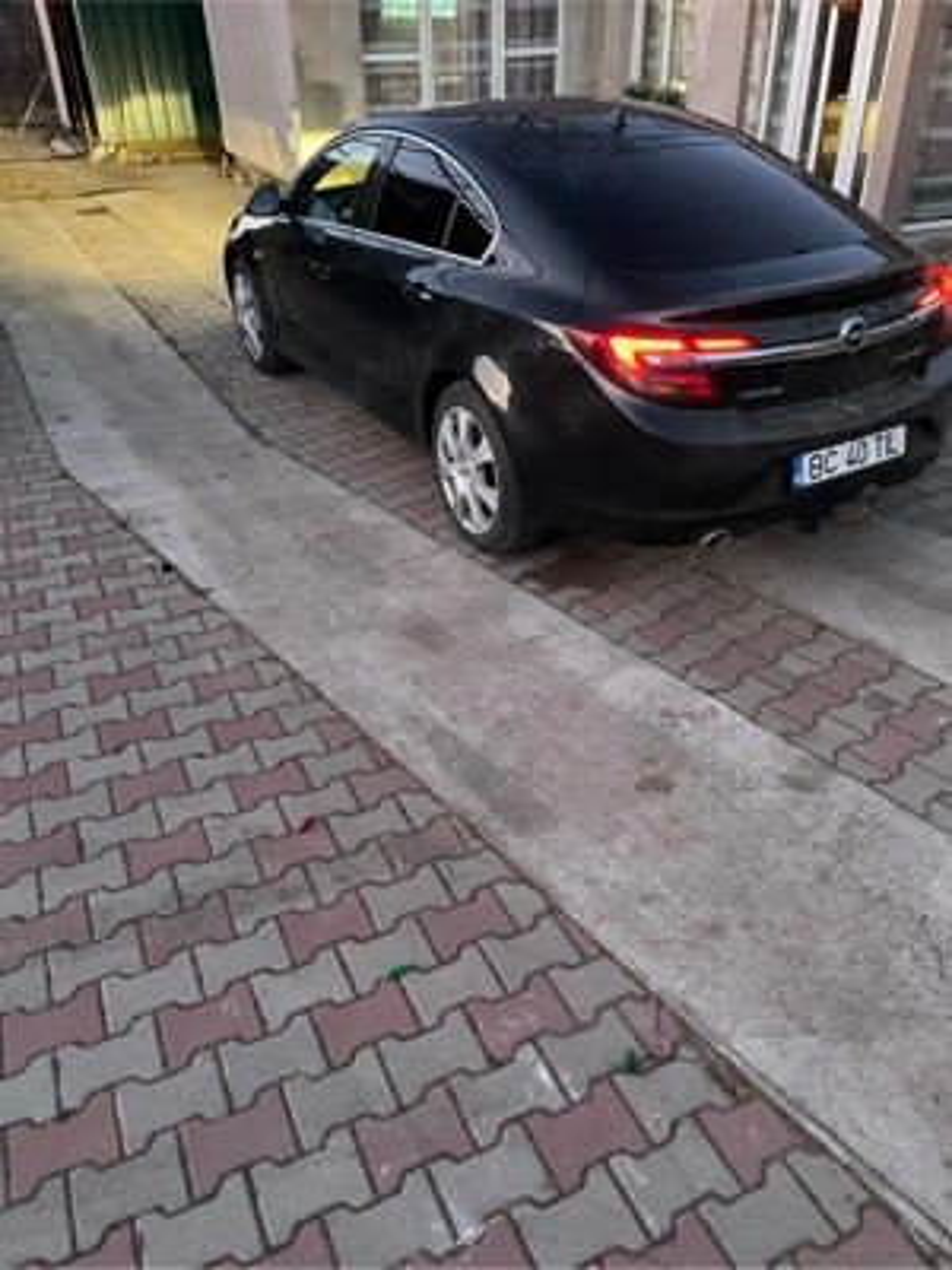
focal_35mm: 26
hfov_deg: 53.1
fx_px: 953
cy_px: 635
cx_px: 476
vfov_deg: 67.3
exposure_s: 1/30
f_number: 1.6
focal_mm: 4.2
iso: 800
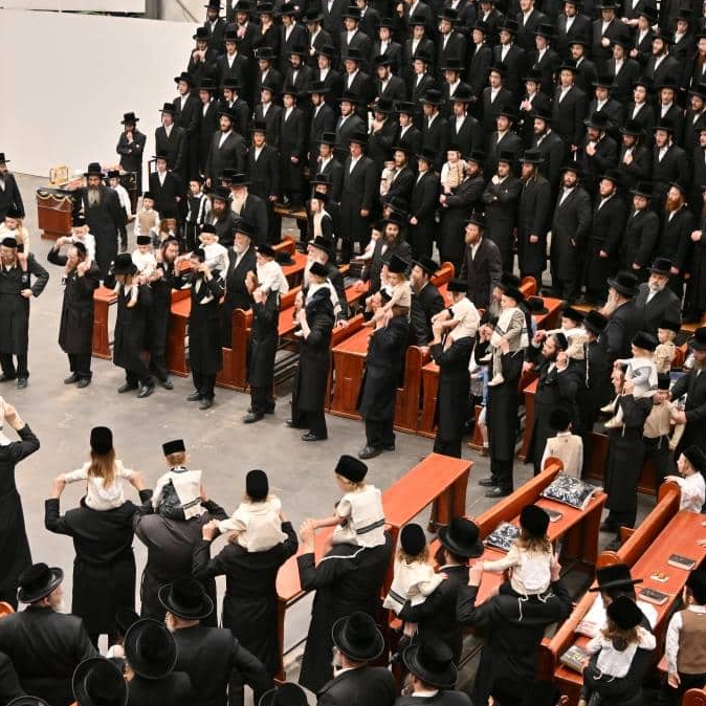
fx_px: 1431
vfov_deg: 27.7
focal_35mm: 62
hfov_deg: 27.4
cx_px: 199
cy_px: 350
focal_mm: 32
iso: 320
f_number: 4
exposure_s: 1/200
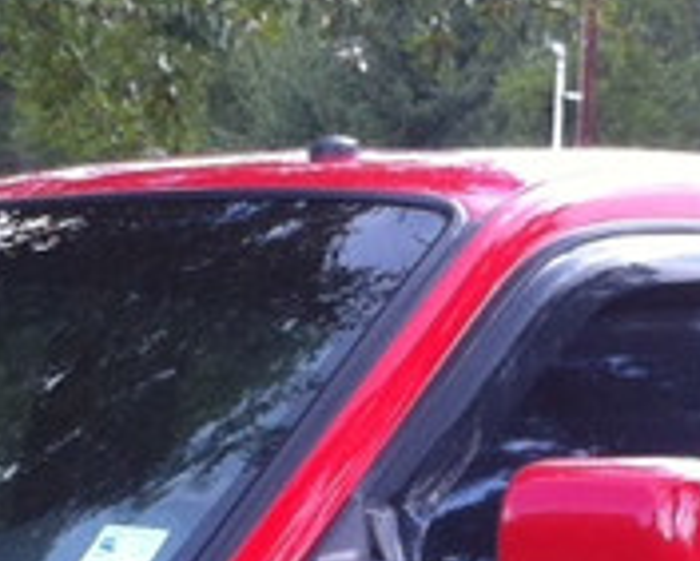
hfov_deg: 9.3
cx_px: 268
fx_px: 4312
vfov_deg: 7.2
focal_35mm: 208
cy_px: 1023
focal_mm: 3.85
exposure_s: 1/120
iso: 80
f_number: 2.8
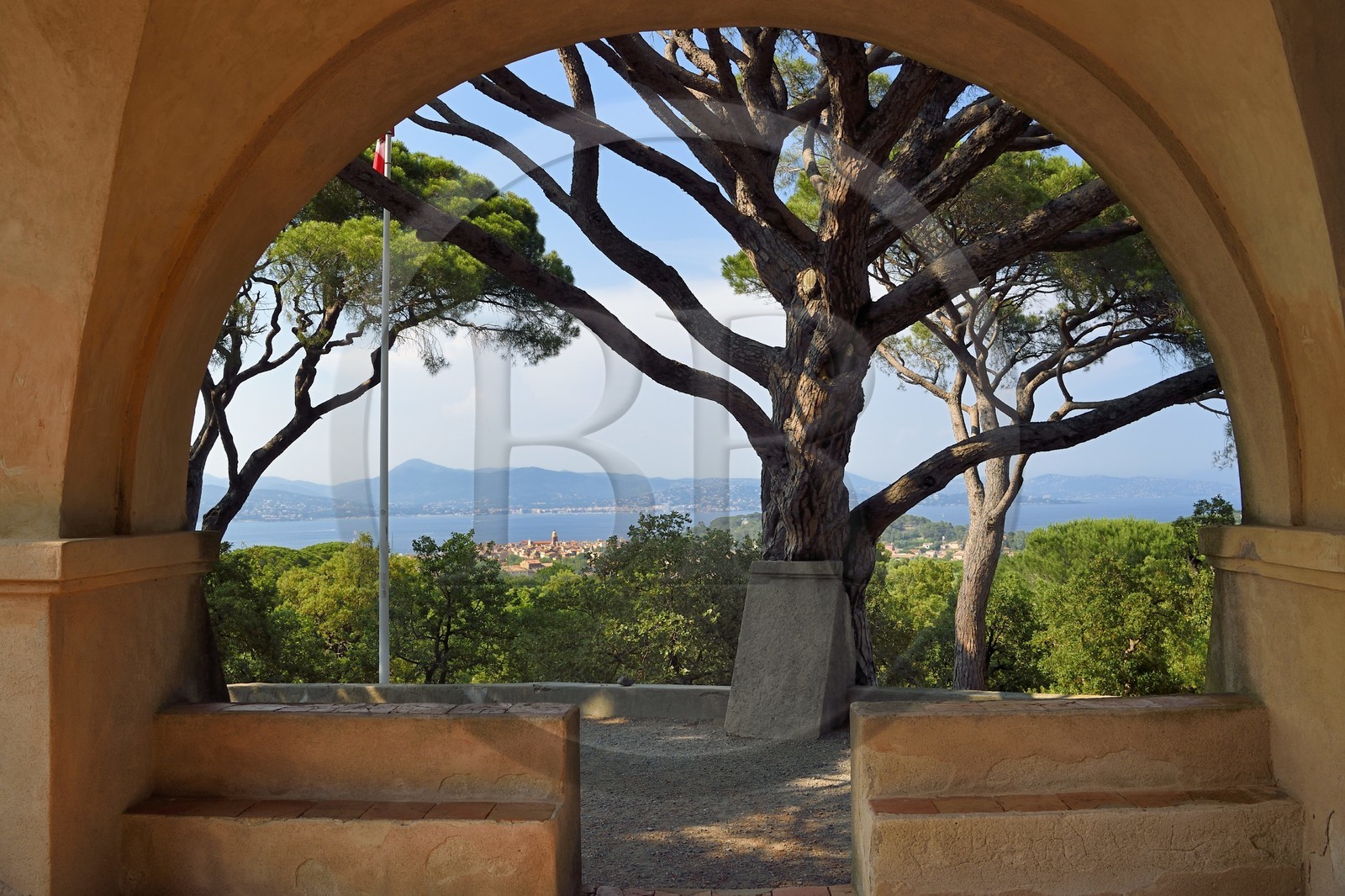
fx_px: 1083
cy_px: 448
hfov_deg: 63.7
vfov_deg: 44.9
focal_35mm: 29
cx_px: 672
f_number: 11
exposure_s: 1/250
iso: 200
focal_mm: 29
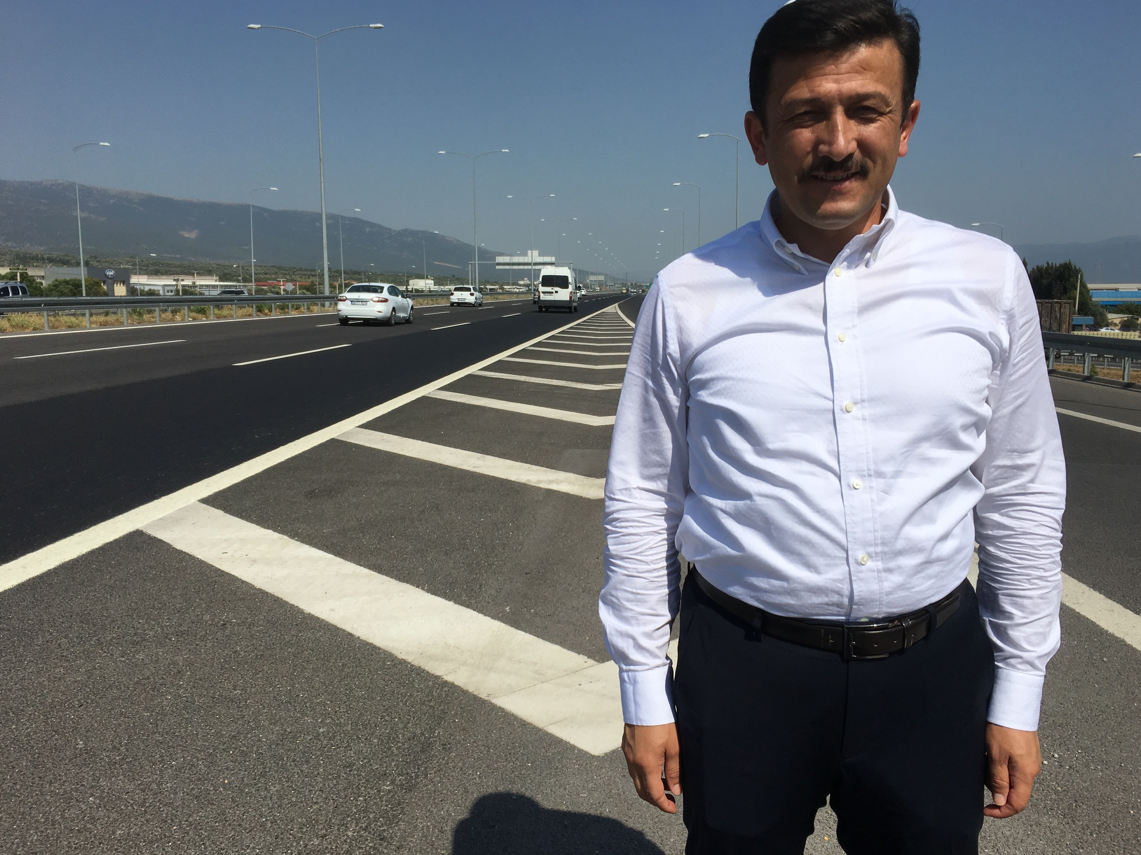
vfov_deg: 46.8
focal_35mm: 30
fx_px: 989
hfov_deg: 60.0
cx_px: 582
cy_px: 415
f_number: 2.2
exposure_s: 1/3663
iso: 25
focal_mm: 4.15
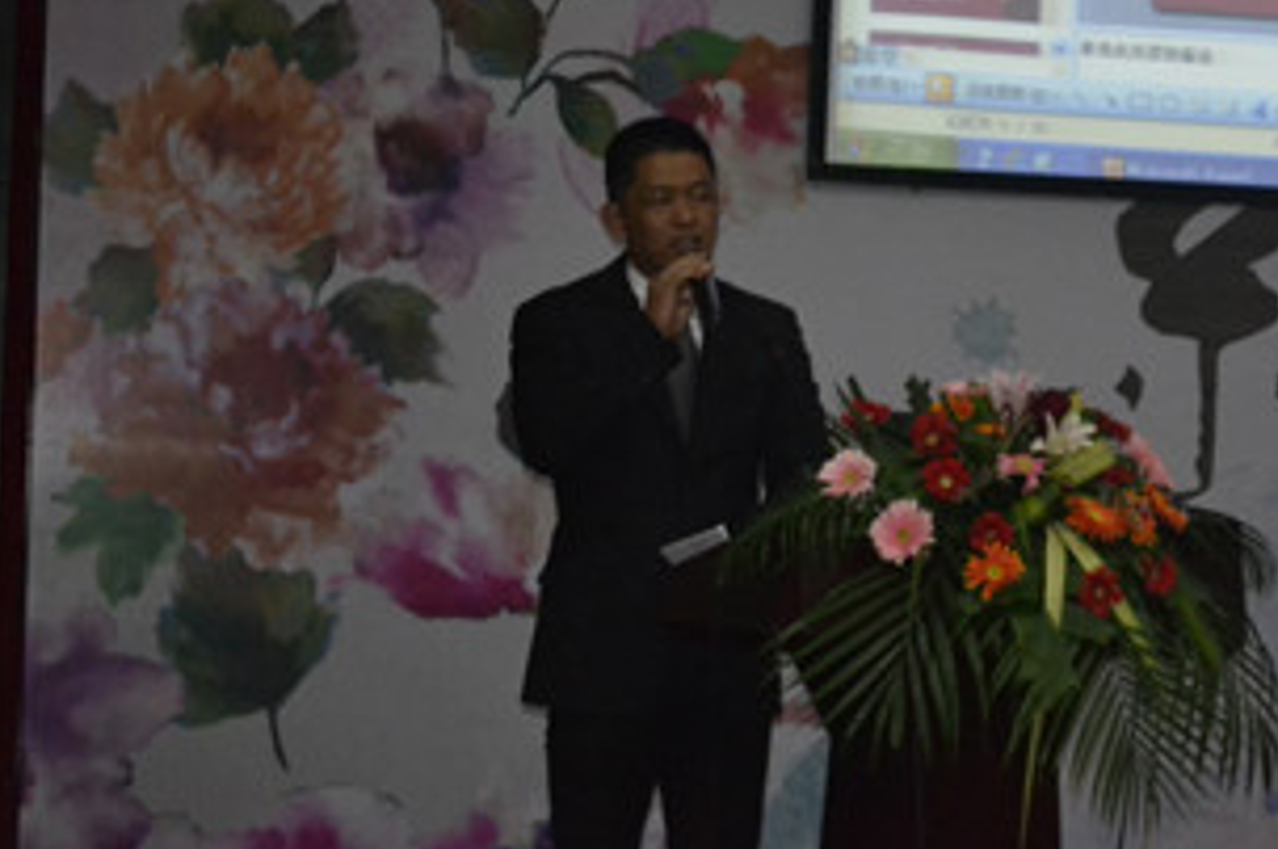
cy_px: 208
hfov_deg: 15.1
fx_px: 4816
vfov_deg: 10.1
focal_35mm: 136
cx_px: 933
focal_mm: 55
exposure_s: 1/60
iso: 3200
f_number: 5.6
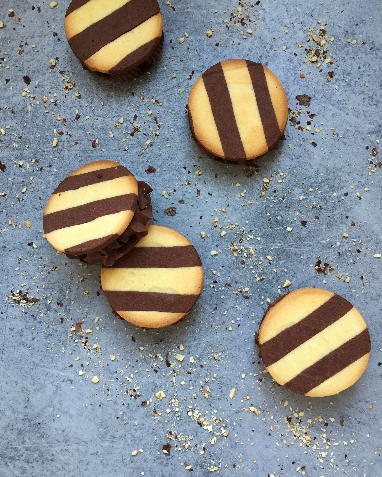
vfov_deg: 54.1
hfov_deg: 44.5
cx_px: 202
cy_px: 215
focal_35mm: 33
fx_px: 466
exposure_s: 1/33
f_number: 2.2
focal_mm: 4.15
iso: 125
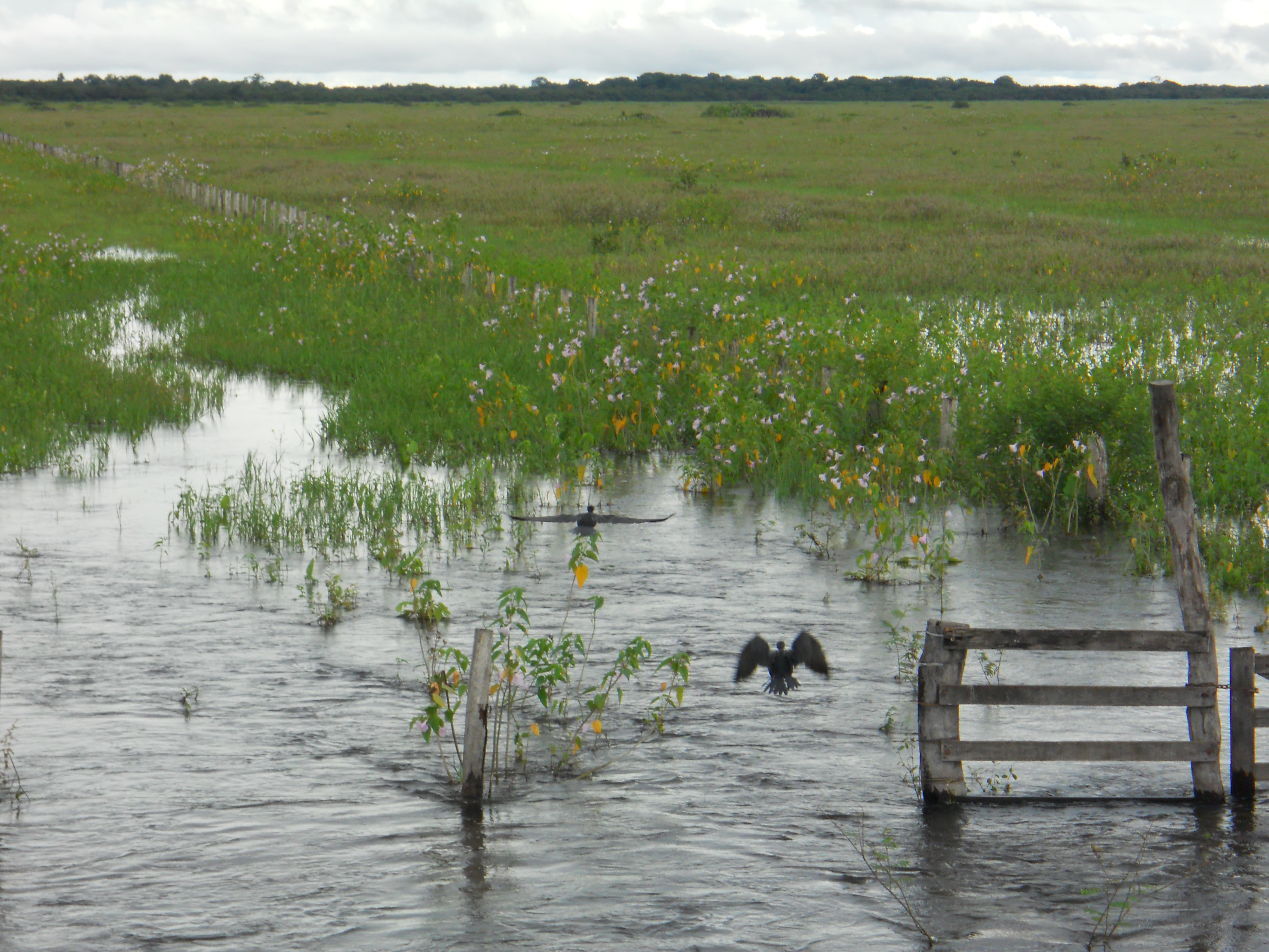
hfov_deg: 15.6
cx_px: 634
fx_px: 4619
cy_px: 476
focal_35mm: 126
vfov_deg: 11.8
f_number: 6.2
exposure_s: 1/250
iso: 160
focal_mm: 22.6
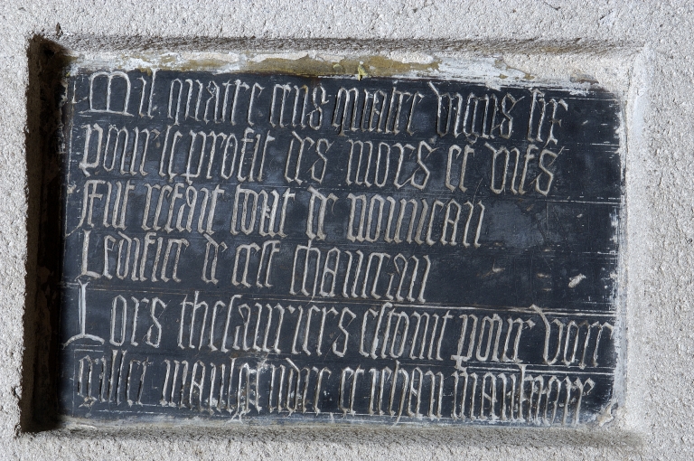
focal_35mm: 105
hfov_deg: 19.5
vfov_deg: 13.0
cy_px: 230
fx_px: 2022
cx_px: 347
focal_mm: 70
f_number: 18
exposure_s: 1/60
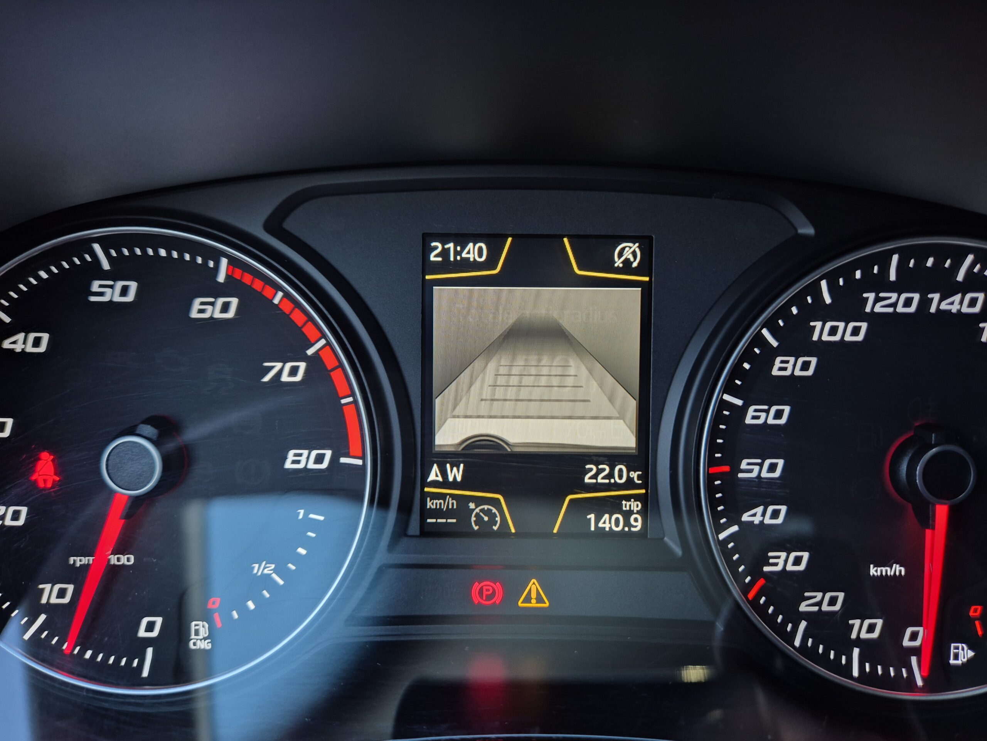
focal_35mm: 23
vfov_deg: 58.9
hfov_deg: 73.9
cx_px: 494
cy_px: 370
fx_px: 656
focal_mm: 5.4
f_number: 1.8
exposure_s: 1/31
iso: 320
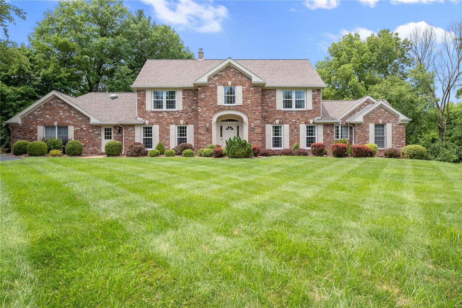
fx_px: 308
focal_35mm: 24
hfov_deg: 73.8
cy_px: 154
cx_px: 231
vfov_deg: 53.1
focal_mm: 12
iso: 400
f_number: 8
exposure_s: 1/640
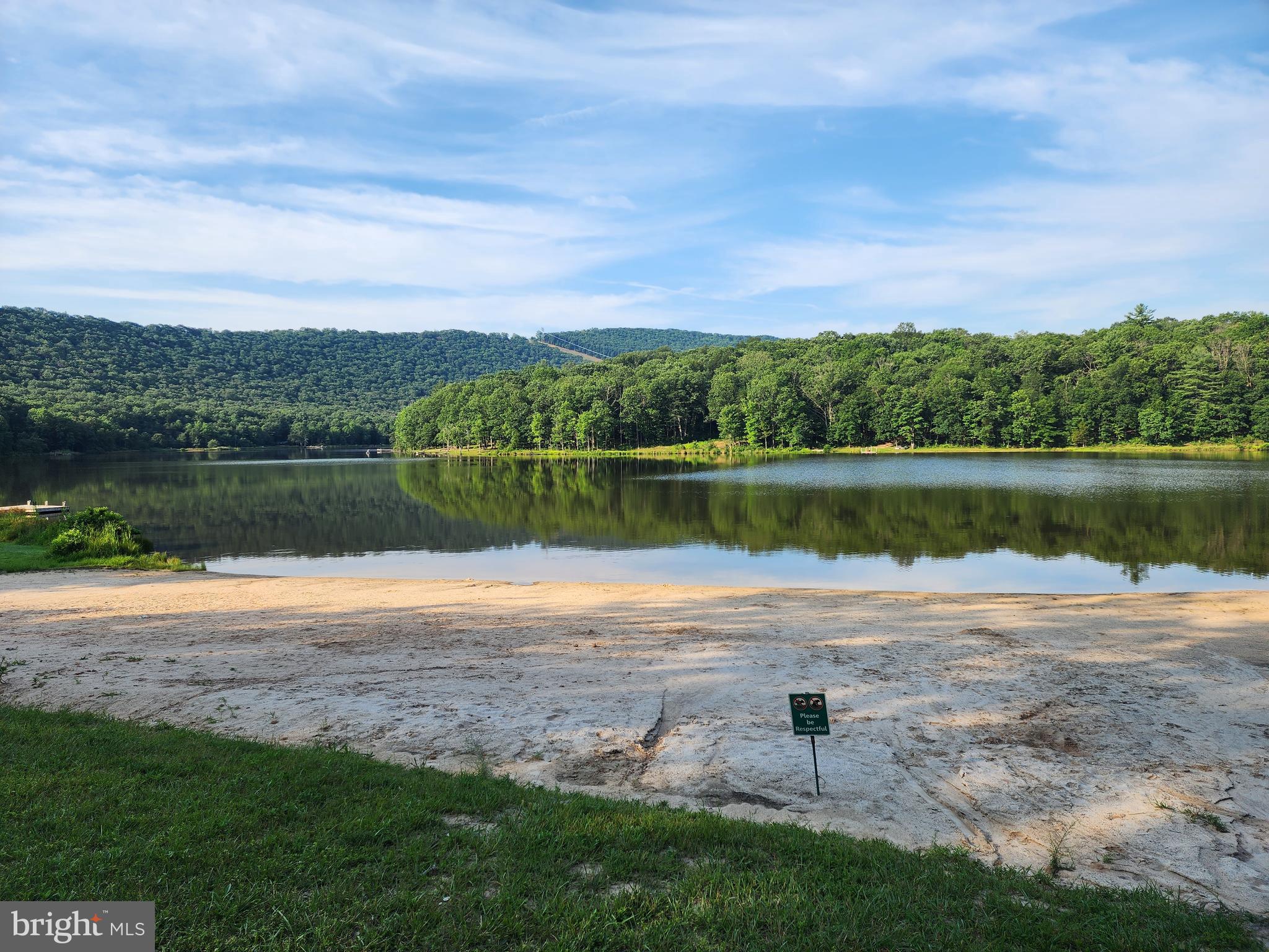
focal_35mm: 23
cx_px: 634
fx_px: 843
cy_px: 476
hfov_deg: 73.9
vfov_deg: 58.9
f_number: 1.8
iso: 12
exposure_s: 1/650
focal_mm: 6.4
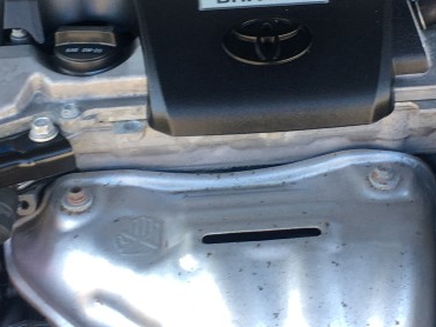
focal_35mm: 80
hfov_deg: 24.4
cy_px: 74
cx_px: 242
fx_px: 1007
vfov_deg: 18.3
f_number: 2.2
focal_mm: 4.15
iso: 32
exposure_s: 1/60
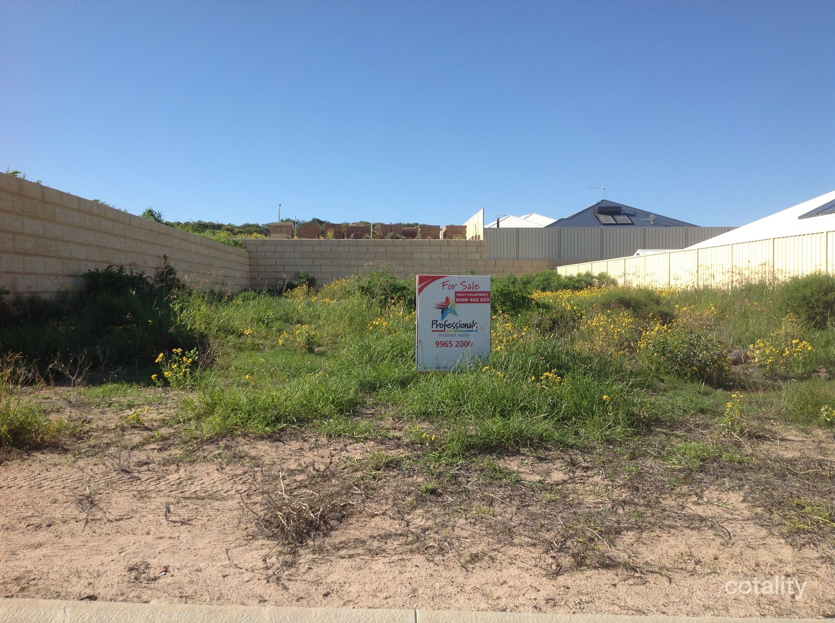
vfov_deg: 40.6
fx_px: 843
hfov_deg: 52.7
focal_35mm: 35
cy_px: 312
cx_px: 418
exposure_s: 1/1513
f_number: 2.4
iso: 50
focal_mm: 4.28
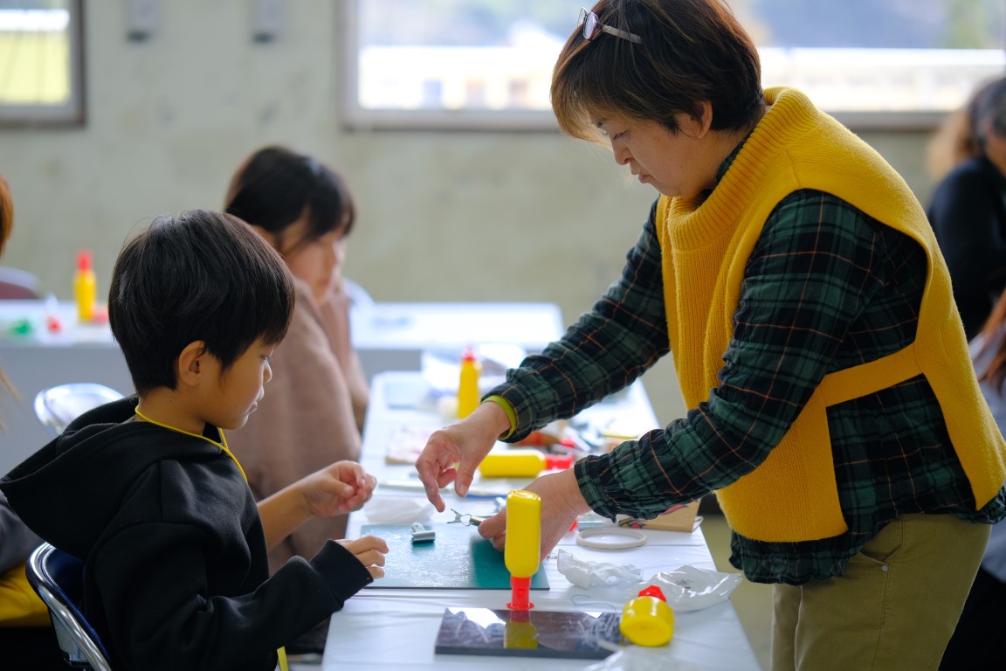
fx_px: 2347
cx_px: 503
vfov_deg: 16.3
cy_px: 336
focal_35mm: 84
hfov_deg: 24.2
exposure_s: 1/900
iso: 320
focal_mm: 56
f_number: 1.2
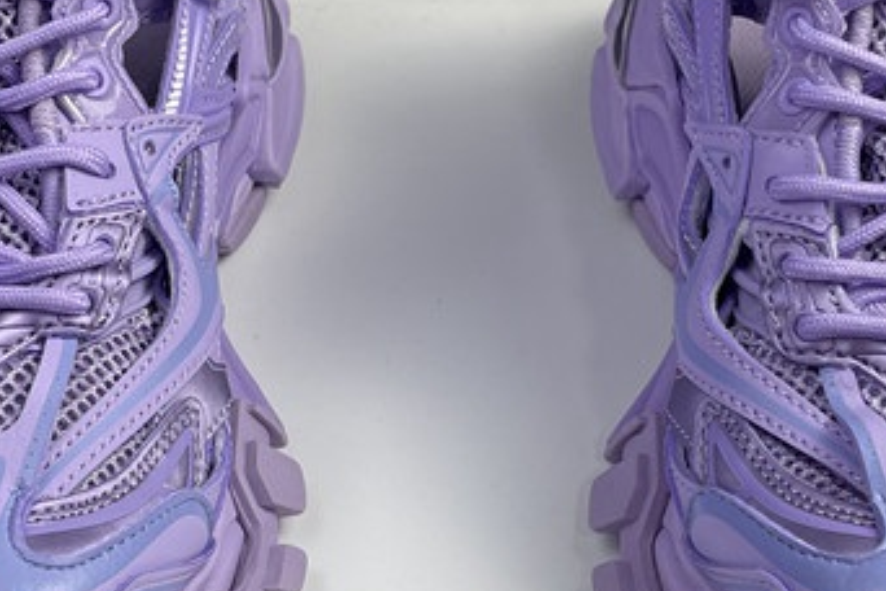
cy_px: 275
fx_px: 1944
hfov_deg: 25.7
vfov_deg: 17.3
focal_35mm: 79
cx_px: 438
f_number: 1.6
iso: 50
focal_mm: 4.2
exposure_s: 1/121
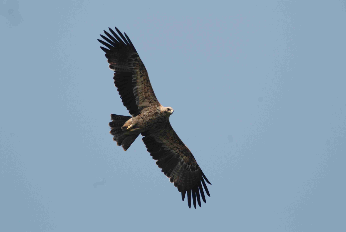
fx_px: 8660
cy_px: 116
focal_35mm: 900
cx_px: 173
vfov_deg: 1.5
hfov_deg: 2.3
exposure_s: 1/500
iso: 250
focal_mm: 600
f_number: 8
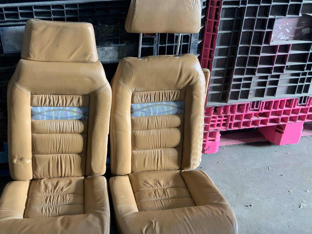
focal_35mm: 40
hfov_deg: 46.2
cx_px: 110
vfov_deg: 35.9
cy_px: 134
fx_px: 361
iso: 125
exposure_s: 1/60
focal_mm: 3
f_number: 1.8
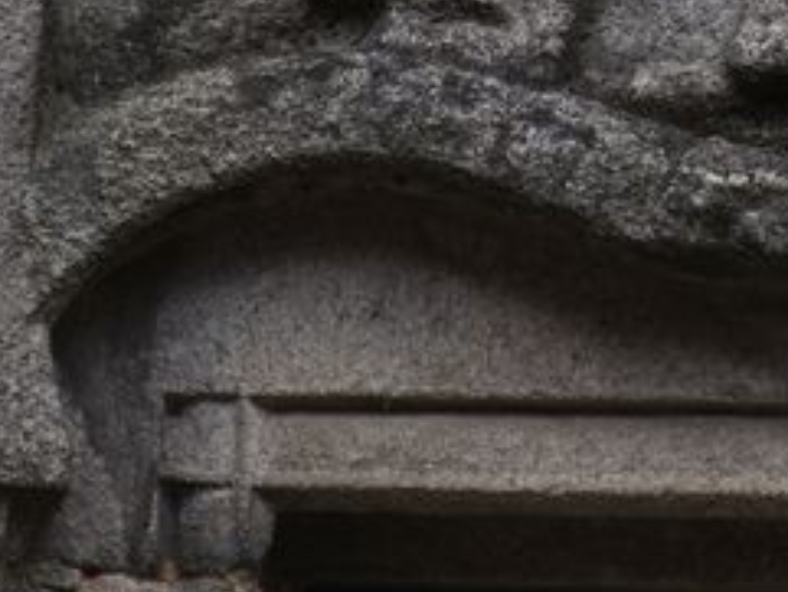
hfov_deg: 2.6
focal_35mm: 755
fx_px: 17195
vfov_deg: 2.0
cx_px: 1246
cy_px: -471
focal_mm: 180
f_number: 5
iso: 800
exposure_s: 1/640
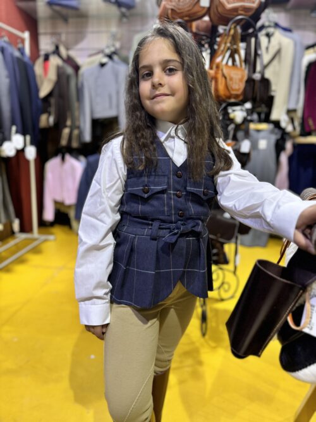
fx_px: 292
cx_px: 158
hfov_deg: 56.8
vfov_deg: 71.6
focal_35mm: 24
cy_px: 211
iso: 250
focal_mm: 6.76
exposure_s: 1/50
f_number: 1.78
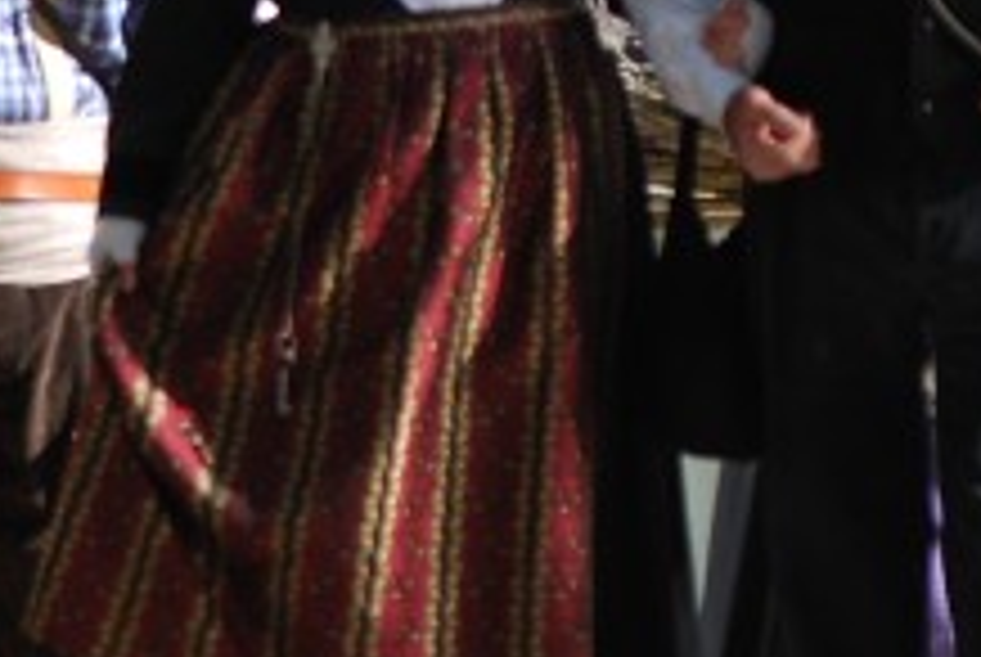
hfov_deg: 3.4
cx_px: 504
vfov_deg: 2.3
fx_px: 16508
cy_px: -115
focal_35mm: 605
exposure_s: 1/400
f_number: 4.8
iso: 200
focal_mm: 110
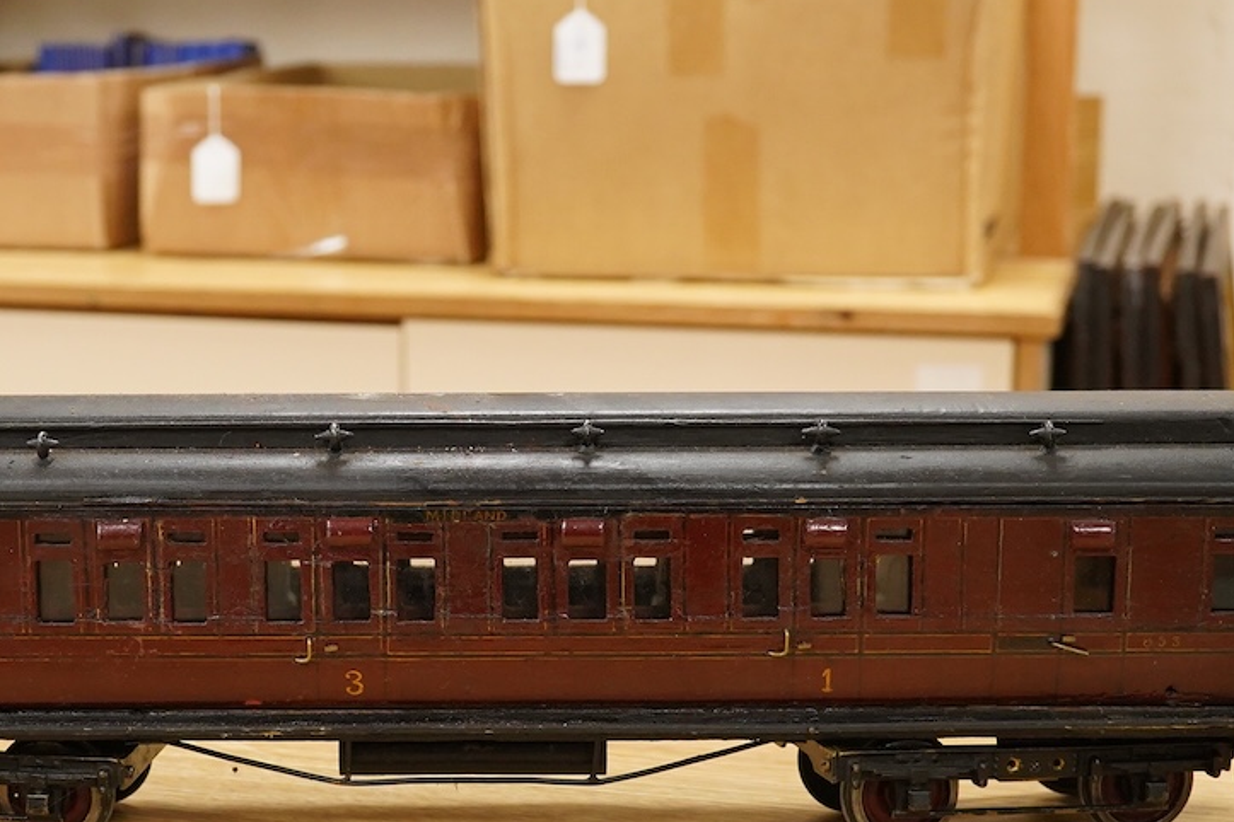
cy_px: 508
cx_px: 482
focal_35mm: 70
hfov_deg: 28.8
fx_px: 2399
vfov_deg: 19.4
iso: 2500
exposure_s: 1/160
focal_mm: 30
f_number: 7.1
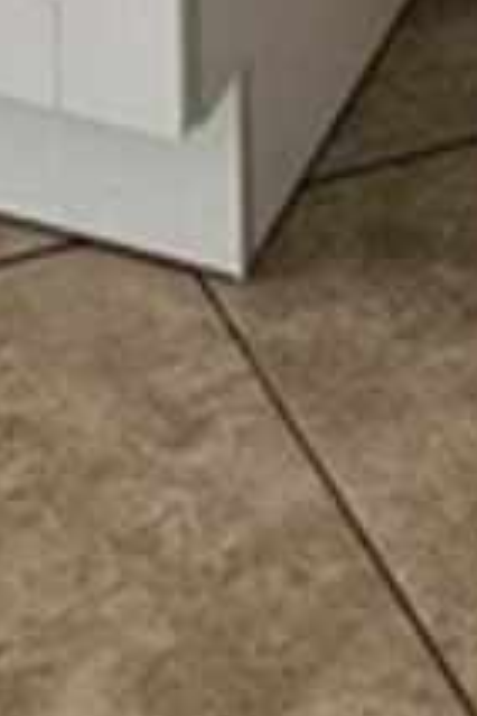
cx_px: 94
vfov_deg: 9.1
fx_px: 3816
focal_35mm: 192
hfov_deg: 7.1
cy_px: -1284
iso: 125
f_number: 1.7
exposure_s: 1/120
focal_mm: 6.3
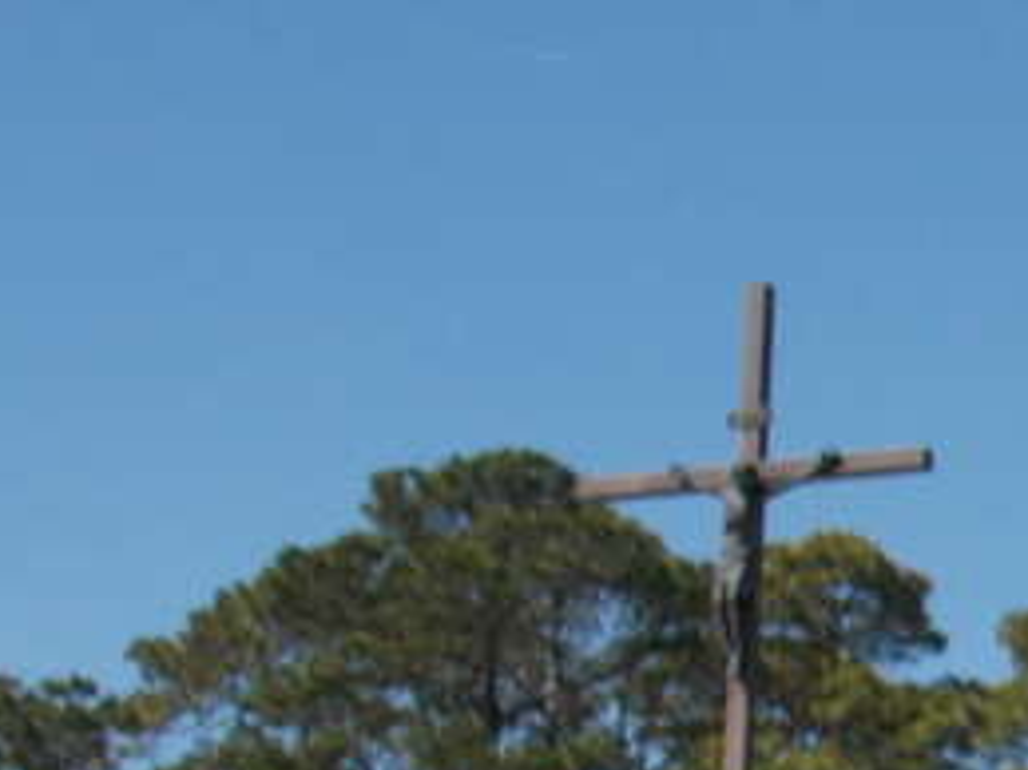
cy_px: 1091
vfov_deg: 13.4
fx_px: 3117
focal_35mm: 105
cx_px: 1552
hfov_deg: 16.9
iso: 80
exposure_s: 1/1000
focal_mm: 6.1
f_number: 3.4
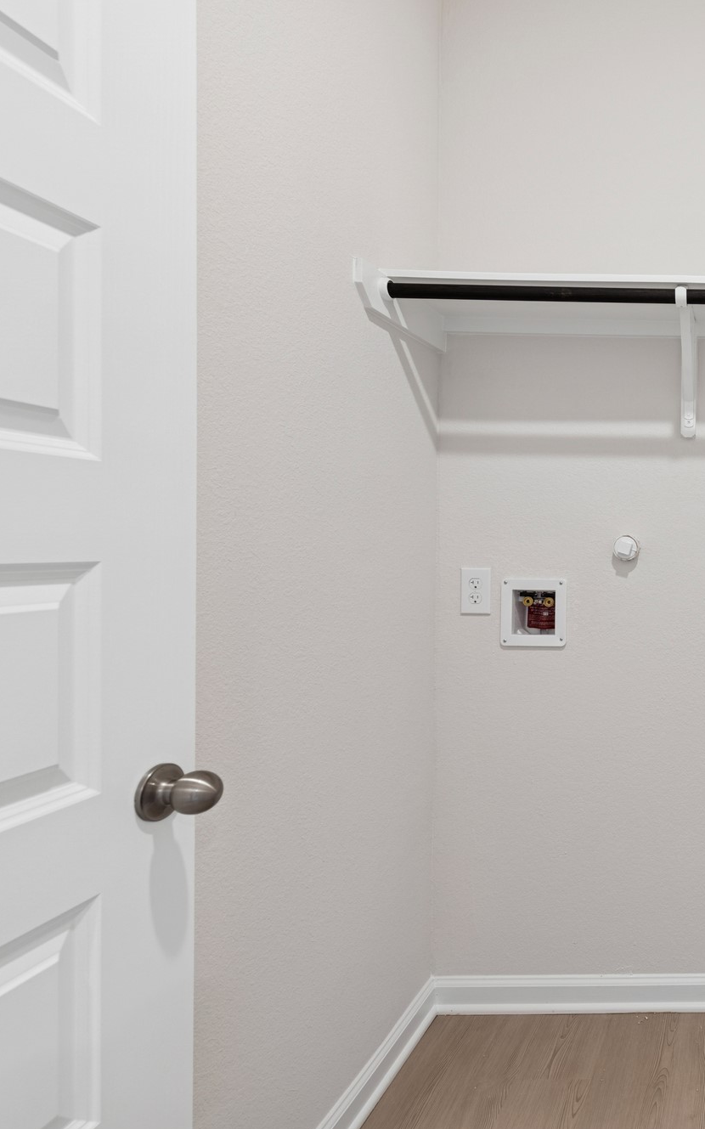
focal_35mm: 22
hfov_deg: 43.3
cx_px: 769
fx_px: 677
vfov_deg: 79.6
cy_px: 580
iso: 100
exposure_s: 1/3.33
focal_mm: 14
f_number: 8
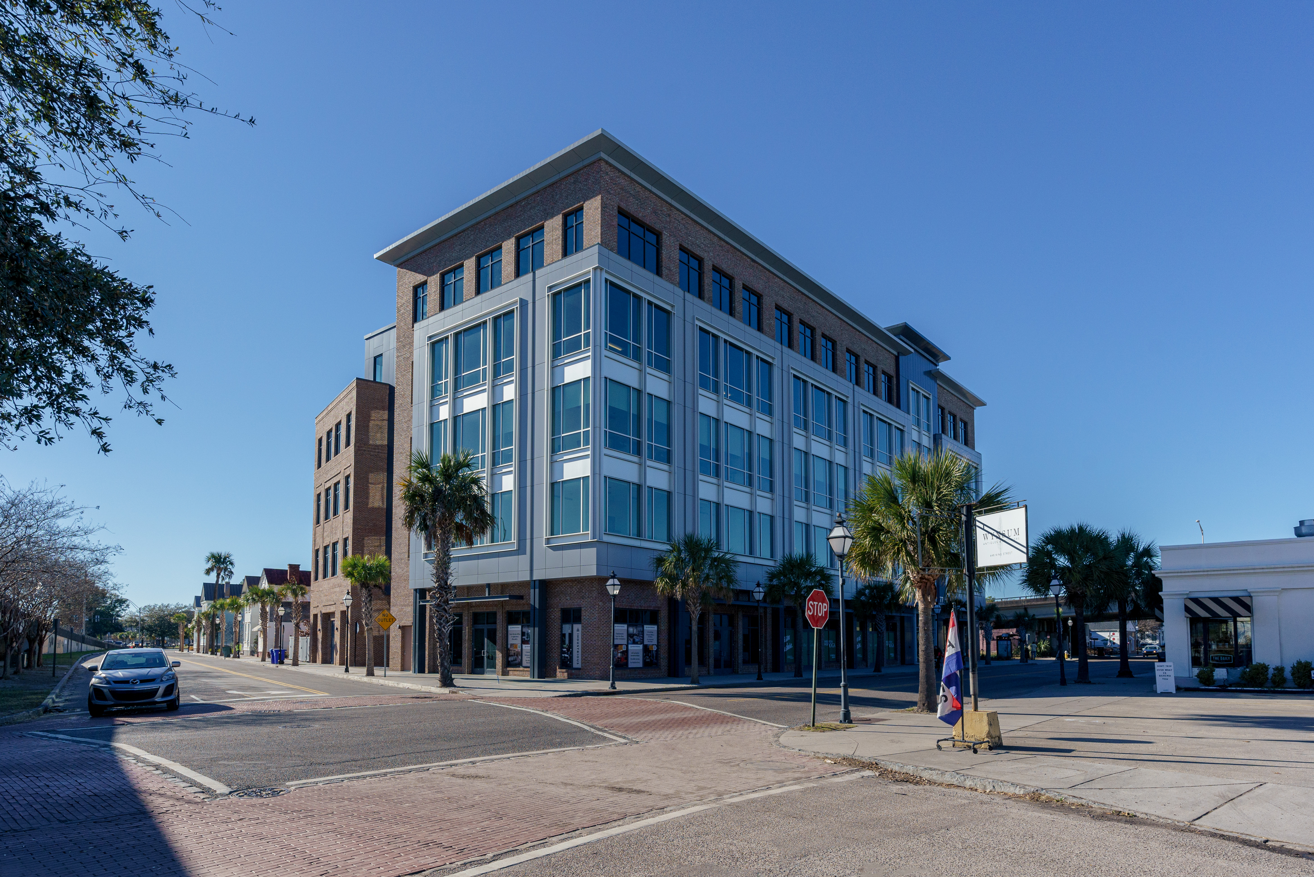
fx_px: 730
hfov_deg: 84.0
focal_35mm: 20
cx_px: 657
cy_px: 438
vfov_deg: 61.9
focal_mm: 20
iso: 640
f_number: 8
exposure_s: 1/1600
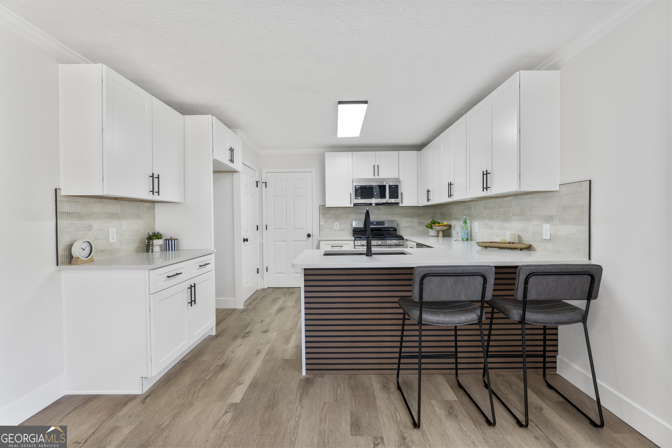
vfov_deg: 73.7
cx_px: 336
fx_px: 299
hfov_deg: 96.7
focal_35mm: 16
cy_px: 224
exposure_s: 2
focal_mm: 16
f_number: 7.1
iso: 100
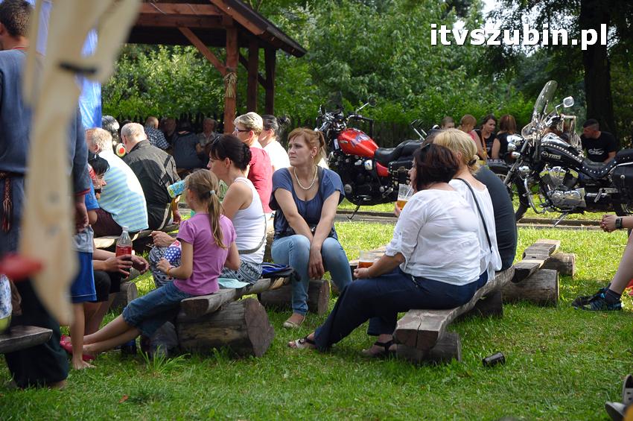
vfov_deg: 13.0
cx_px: 316
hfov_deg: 19.5
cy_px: 210
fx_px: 1844
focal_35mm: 105
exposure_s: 1/500
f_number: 5.6
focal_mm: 70
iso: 640
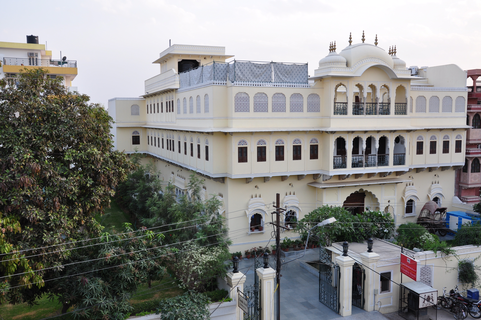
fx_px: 480
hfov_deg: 53.2
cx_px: 240
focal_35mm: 36
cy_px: 160
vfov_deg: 36.8
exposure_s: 1/60
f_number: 8
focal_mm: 24
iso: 220
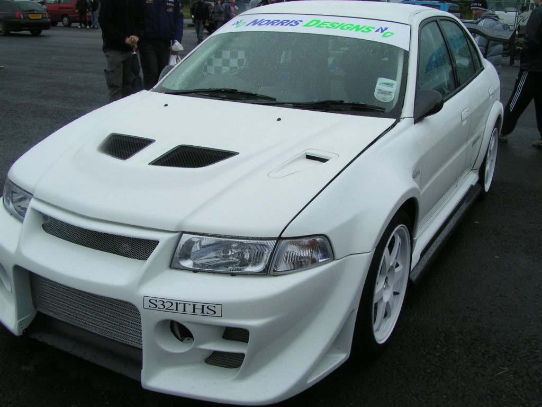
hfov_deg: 49.0
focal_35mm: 38
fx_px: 595
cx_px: 271
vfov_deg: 37.7
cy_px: 204
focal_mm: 5.8
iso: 50
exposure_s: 1/500
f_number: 5.6
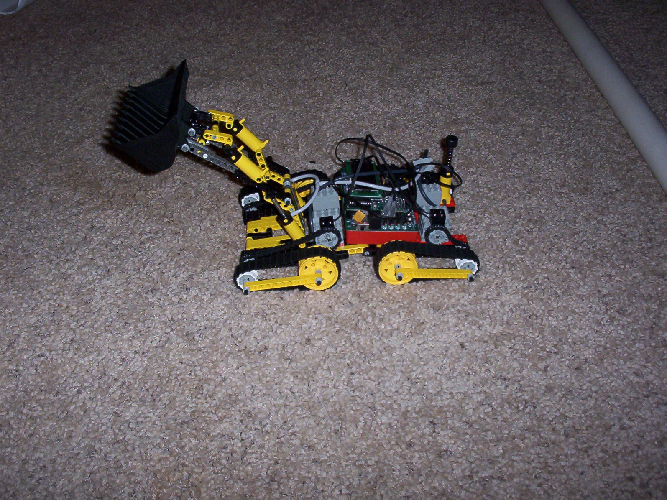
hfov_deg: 46.8
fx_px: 771
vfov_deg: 36.0
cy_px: 244
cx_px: 333
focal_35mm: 40
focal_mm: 6
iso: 140
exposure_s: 1/30
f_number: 4.5
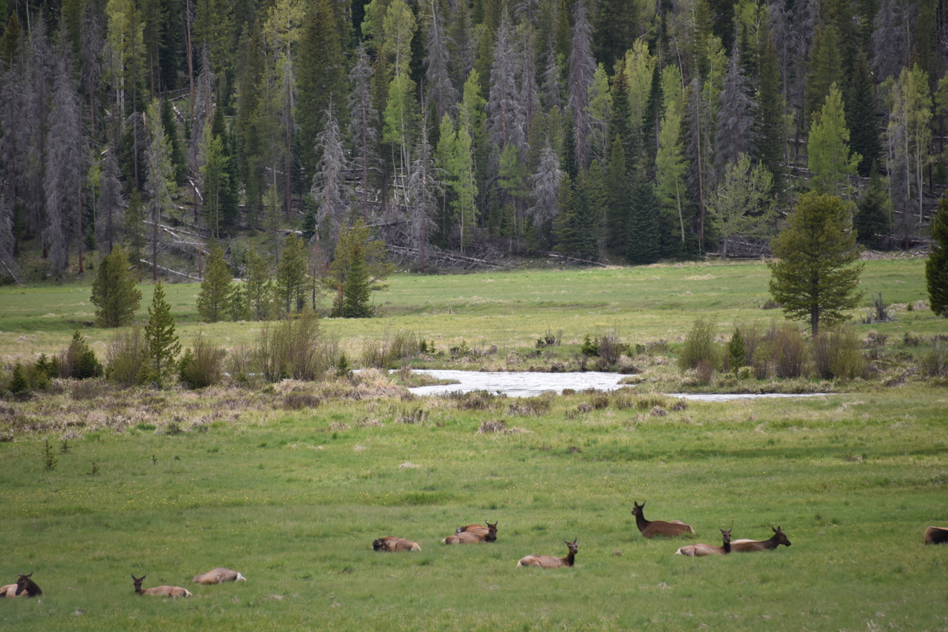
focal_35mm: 300
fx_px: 7901
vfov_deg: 4.6
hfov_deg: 6.9
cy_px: 316
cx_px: 474
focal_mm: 300
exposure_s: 1/640
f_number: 5.6
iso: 280
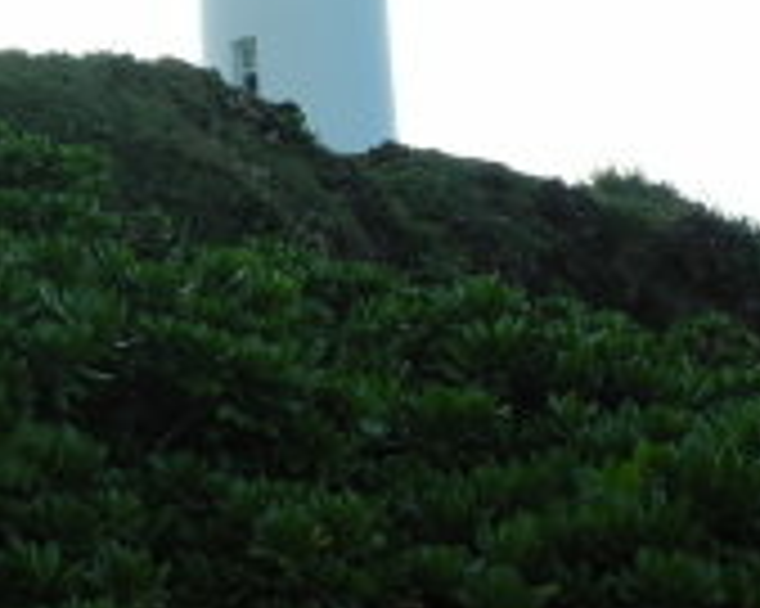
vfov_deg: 11.4
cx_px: -9
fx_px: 2990
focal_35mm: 133
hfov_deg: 14.3
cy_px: -72
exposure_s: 1/136
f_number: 6.3
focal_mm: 9.7
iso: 100
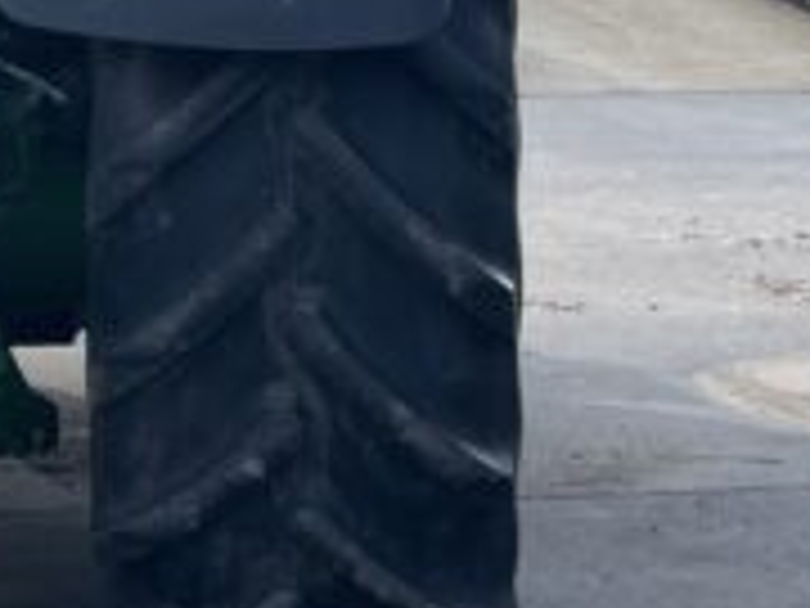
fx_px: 2597
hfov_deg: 17.0
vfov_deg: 13.1
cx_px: -135
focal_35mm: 111
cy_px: -81
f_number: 1.6
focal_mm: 4.2
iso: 32
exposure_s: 1/1575
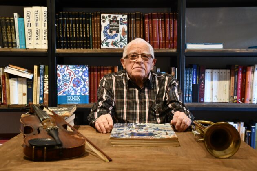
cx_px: 128
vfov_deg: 23.8
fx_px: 407
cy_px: 86
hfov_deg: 35.1
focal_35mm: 57
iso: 1250
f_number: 4.2
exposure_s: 1/25
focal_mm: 38
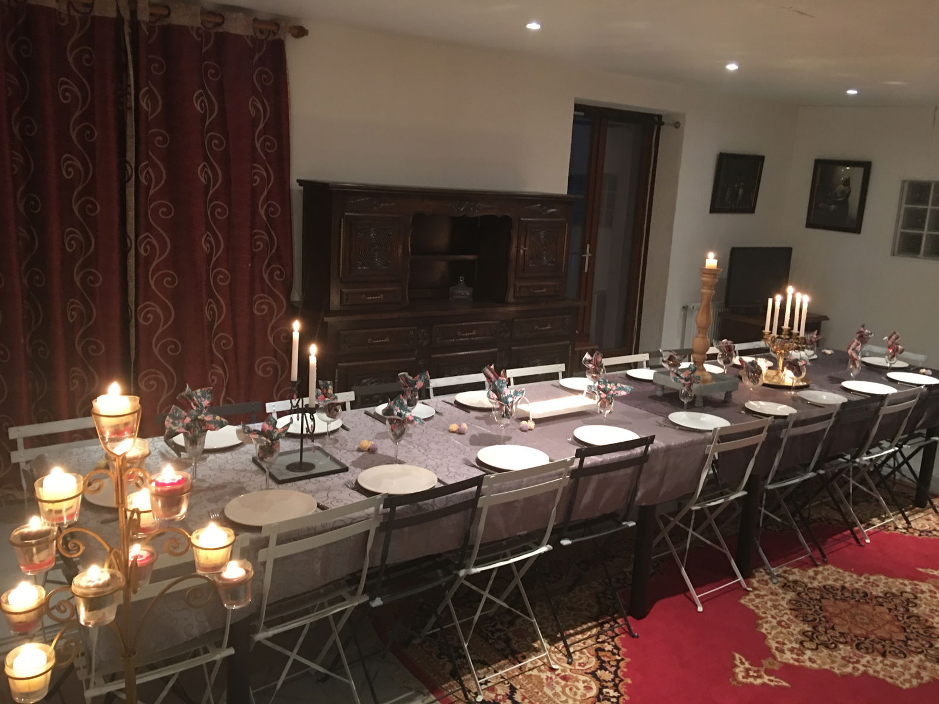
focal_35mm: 29
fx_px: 787
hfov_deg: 61.7
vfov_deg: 48.2
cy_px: 352
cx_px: 470
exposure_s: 1/4
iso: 64
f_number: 2.2
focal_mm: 4.15
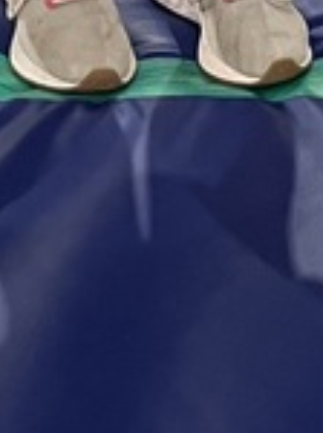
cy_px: -831
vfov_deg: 9.1
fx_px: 2221
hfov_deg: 8.1
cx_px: 545
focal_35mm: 178
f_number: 1.6
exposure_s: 1/60
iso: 160
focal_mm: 5.1
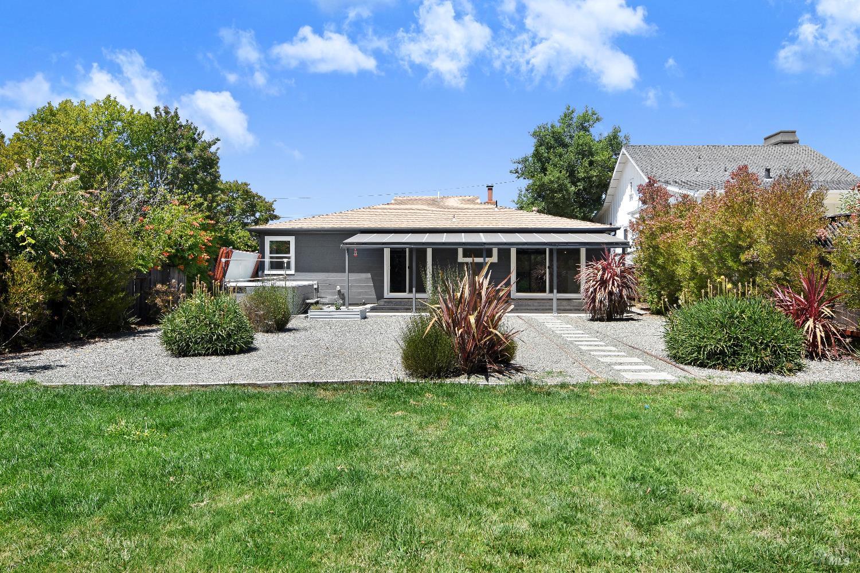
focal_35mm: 21
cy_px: 286
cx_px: 430
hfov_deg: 81.2
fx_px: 502
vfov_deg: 59.5
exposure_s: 1/250
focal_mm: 14
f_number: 8
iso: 100
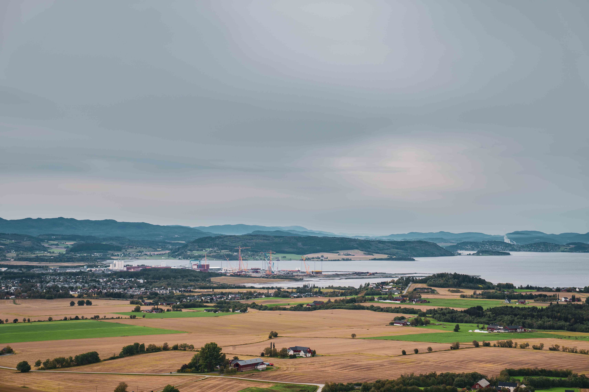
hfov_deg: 28.8
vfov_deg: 19.5
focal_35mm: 70
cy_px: 196
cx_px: 294
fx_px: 1145
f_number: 2.8
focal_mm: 70
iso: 50
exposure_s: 1/640
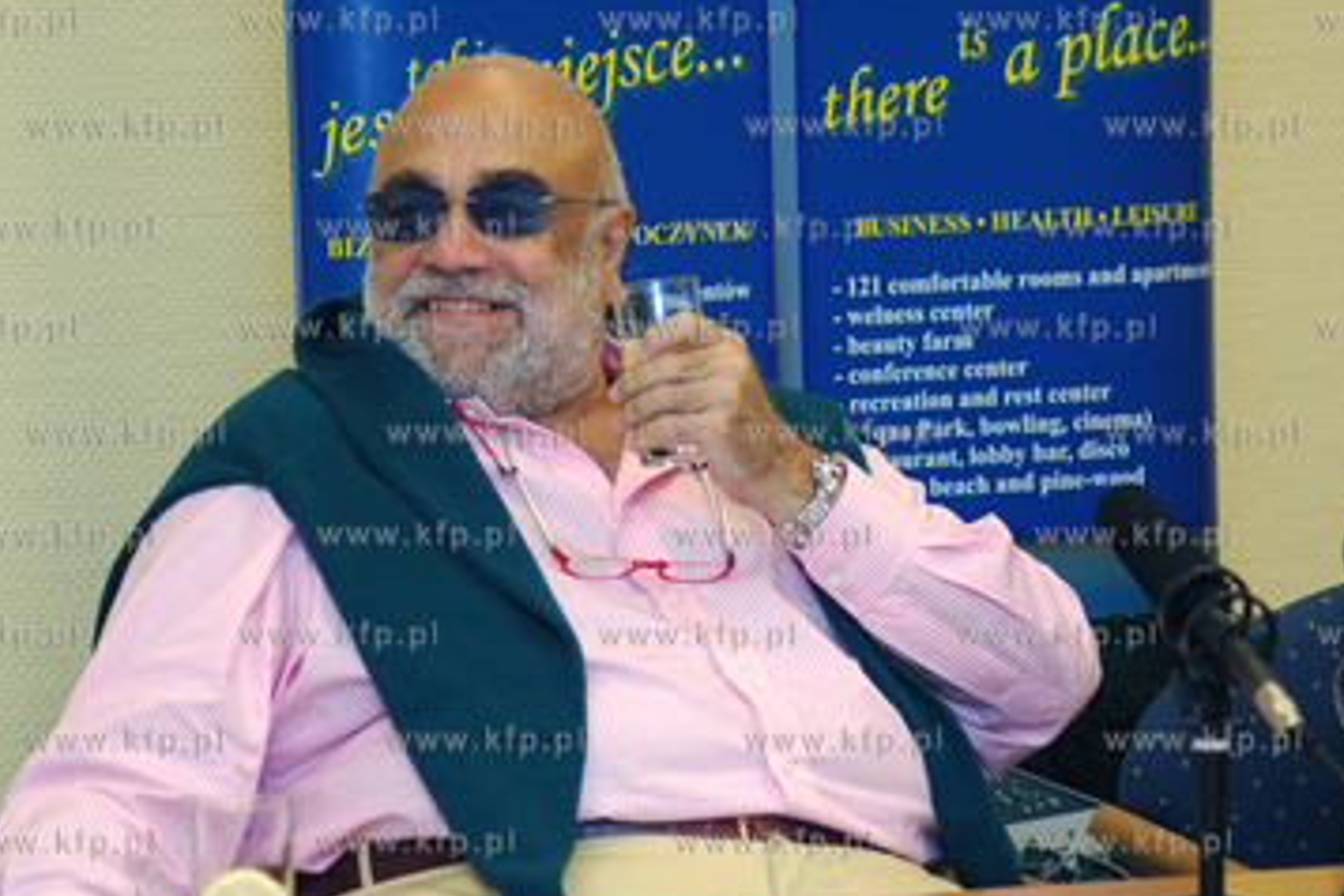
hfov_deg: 10.0
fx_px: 7653
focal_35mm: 205
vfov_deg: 6.7
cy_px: 482
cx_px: 617
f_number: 4.2
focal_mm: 122
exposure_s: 1/100
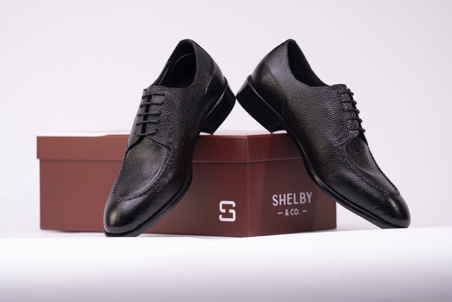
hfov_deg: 10.4
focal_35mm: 198
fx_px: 2486
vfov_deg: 6.9
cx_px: 226
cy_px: 151
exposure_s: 1/100
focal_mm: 198
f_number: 5
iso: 100
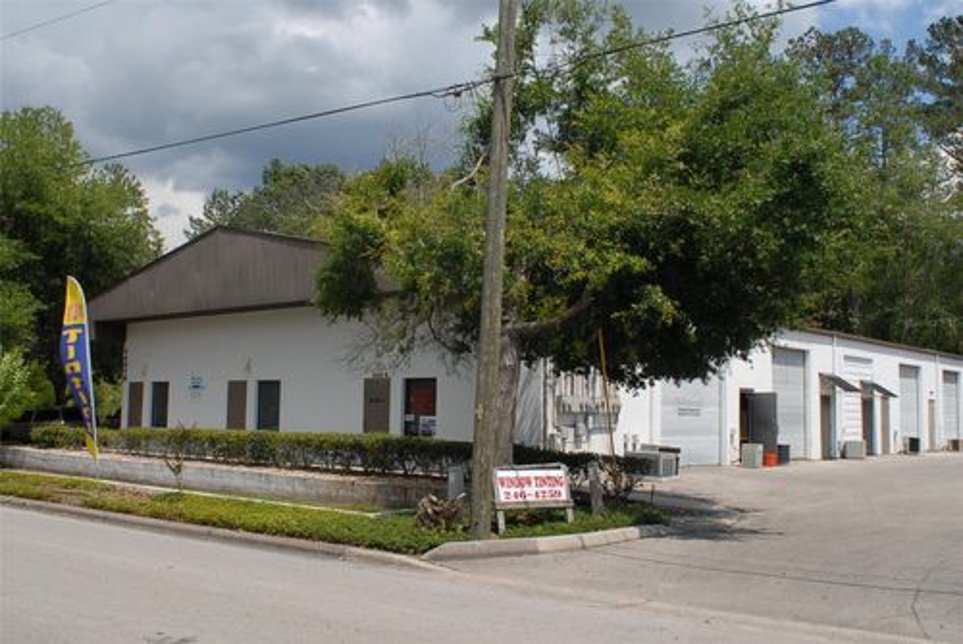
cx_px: 482
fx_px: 964
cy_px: 322
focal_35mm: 36
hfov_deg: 53.1
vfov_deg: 36.9
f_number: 11
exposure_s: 1/320
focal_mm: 24
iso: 200
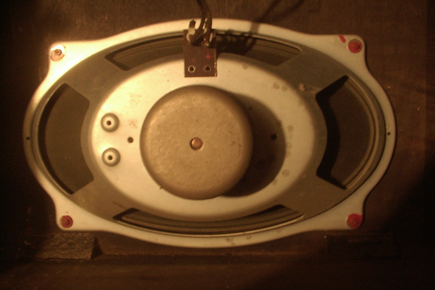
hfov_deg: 49.5
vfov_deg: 34.2
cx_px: 219
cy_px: 158
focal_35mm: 39
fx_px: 471
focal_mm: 5.8
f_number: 2.9
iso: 200
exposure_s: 1/6
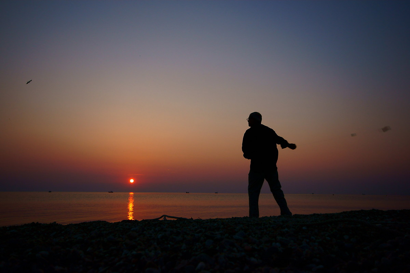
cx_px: 205
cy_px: 136
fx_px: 341
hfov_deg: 62.0
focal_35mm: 30
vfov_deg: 43.5
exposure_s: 1/250
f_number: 8
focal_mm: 20
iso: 100
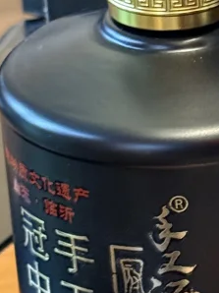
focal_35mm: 232
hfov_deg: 6.3
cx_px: 397
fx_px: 1960
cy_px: 193
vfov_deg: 8.5
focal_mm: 6.76
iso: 500
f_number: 1.78
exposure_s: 1/33
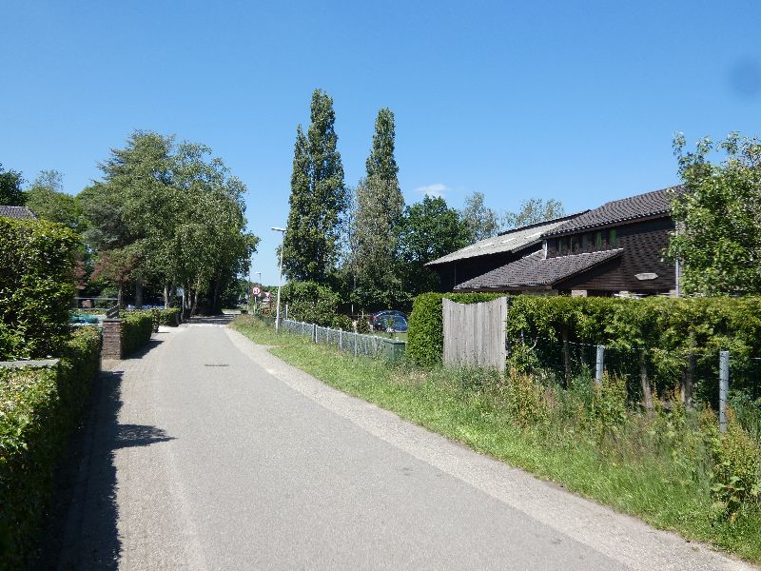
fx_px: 660
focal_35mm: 30
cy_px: 286
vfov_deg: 46.8
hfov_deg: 60.0
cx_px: 380
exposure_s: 1/640
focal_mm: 5.3
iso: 80
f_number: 3.3
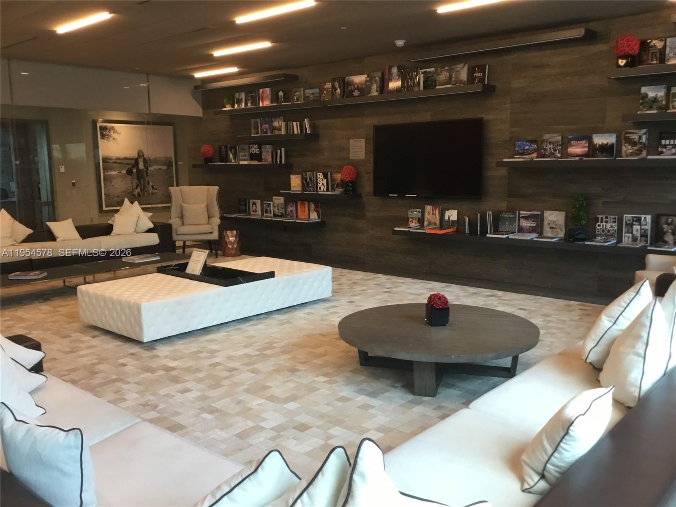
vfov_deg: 45.4
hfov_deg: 58.4
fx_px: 605
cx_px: 338
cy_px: 254
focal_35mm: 31
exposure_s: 1/30
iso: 100
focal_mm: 3.3
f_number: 2.4
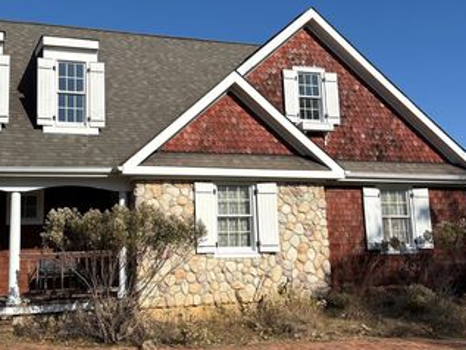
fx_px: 552
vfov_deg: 35.1
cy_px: 160
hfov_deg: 45.2
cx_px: 162
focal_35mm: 41
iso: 50
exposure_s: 1/6329
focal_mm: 5.96
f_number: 1.6
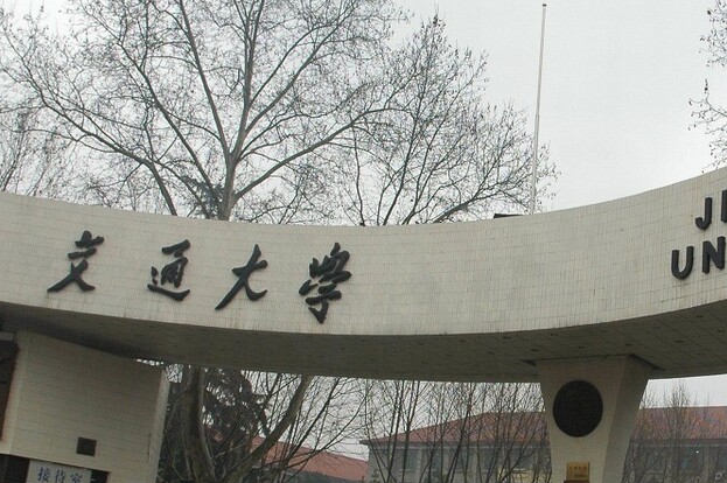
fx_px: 1049
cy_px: 316
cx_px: 541
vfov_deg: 25.8
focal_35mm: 52
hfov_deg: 37.3
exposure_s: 1/60
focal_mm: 18
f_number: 7.1
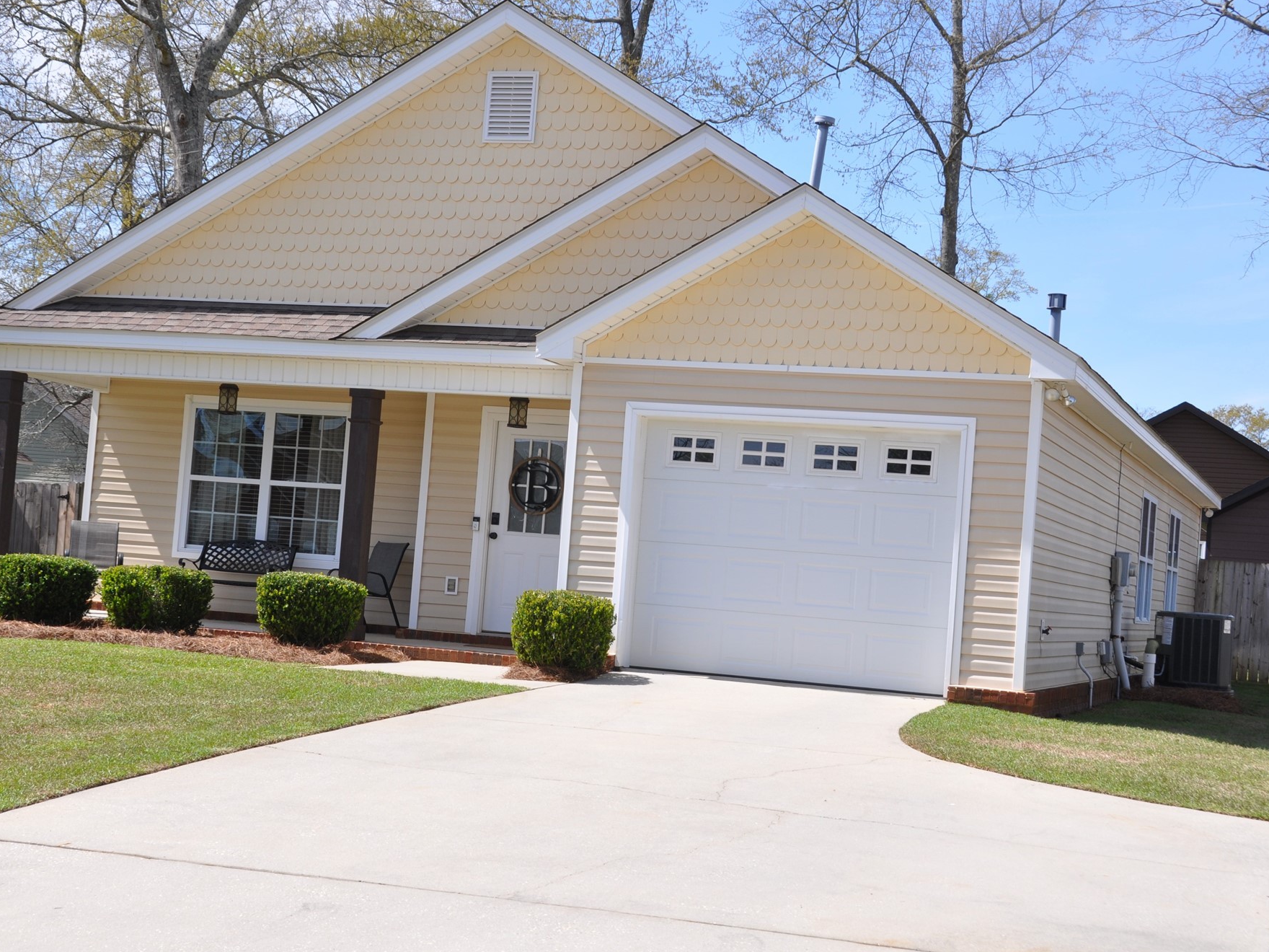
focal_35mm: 57
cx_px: 596
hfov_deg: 33.8
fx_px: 2090
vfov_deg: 25.7
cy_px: 470
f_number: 9
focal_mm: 32
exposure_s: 1/320
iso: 200
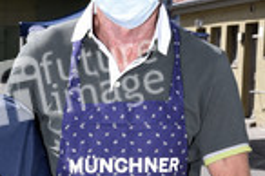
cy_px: 174
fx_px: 926
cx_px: 123
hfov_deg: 16.3
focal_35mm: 126
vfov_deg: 10.8
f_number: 11
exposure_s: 1/160
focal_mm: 46
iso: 250
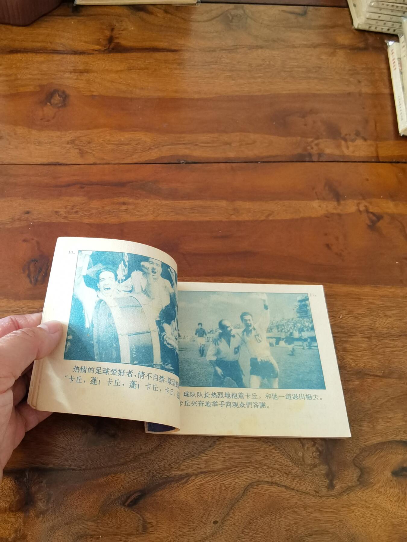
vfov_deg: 65.3
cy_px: 271
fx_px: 423
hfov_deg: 51.4
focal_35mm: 27
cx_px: 204
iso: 160
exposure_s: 1/40
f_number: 2.2
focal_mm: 2.26
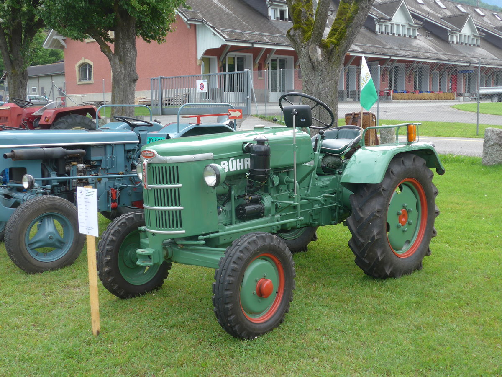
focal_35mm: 44
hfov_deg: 42.9
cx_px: 251
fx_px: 638
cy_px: 188
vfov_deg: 32.9
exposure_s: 1/320
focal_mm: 9
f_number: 2.8
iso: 80
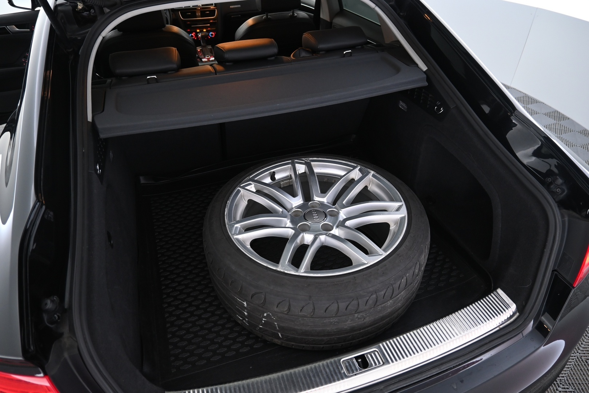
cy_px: 196
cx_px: 294
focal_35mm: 24
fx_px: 393
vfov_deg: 53.1
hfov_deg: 73.7
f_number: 3.5
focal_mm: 16
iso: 720
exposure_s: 1/25
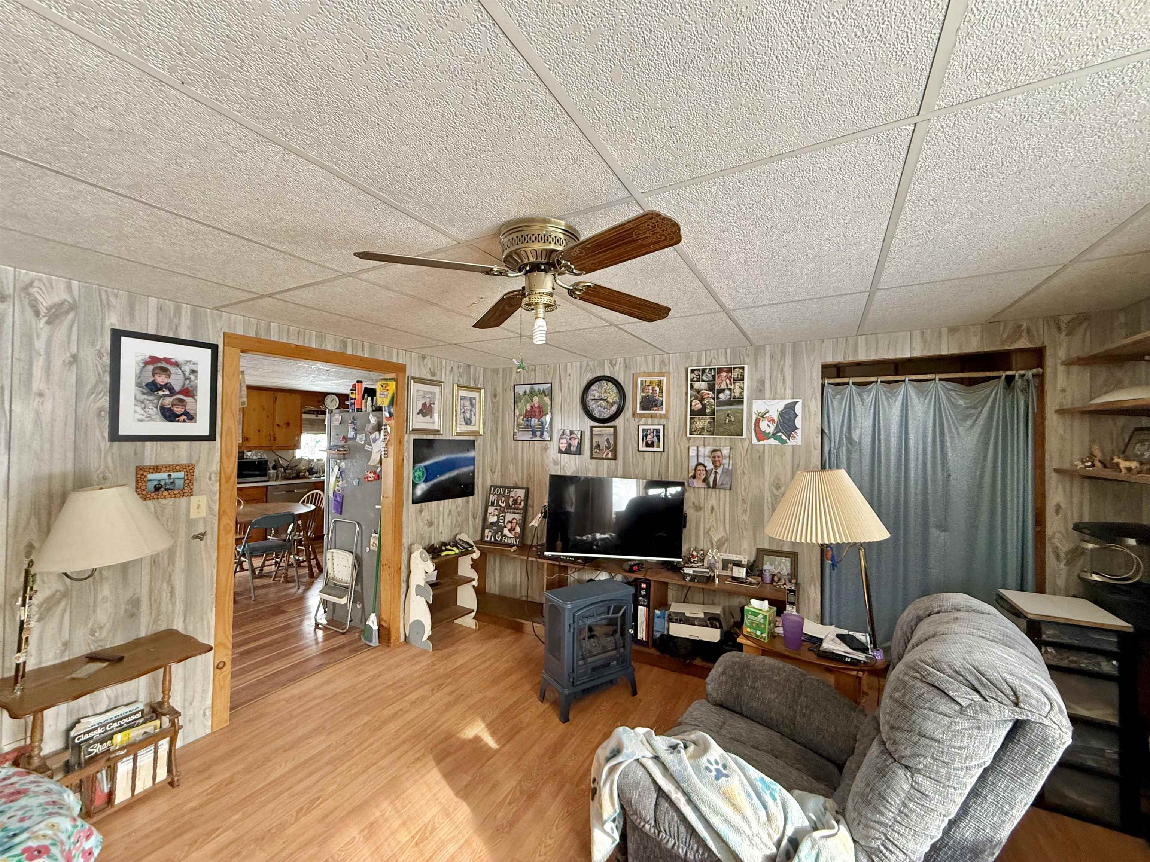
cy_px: 431
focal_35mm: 14
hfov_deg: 102.1
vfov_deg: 85.7
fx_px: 465
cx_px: 575
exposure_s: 1/60
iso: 400
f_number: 2.2
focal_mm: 2.22
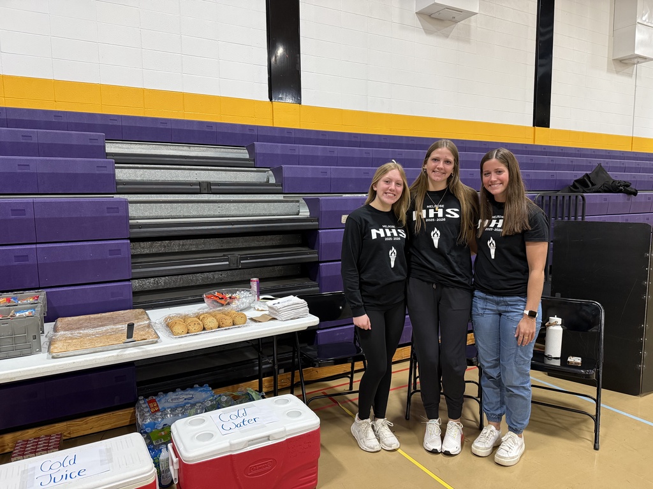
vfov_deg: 56.8
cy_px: 244
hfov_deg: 71.6
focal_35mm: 24
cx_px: 326
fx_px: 453
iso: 320
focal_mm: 6.76
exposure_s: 1/60
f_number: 1.78
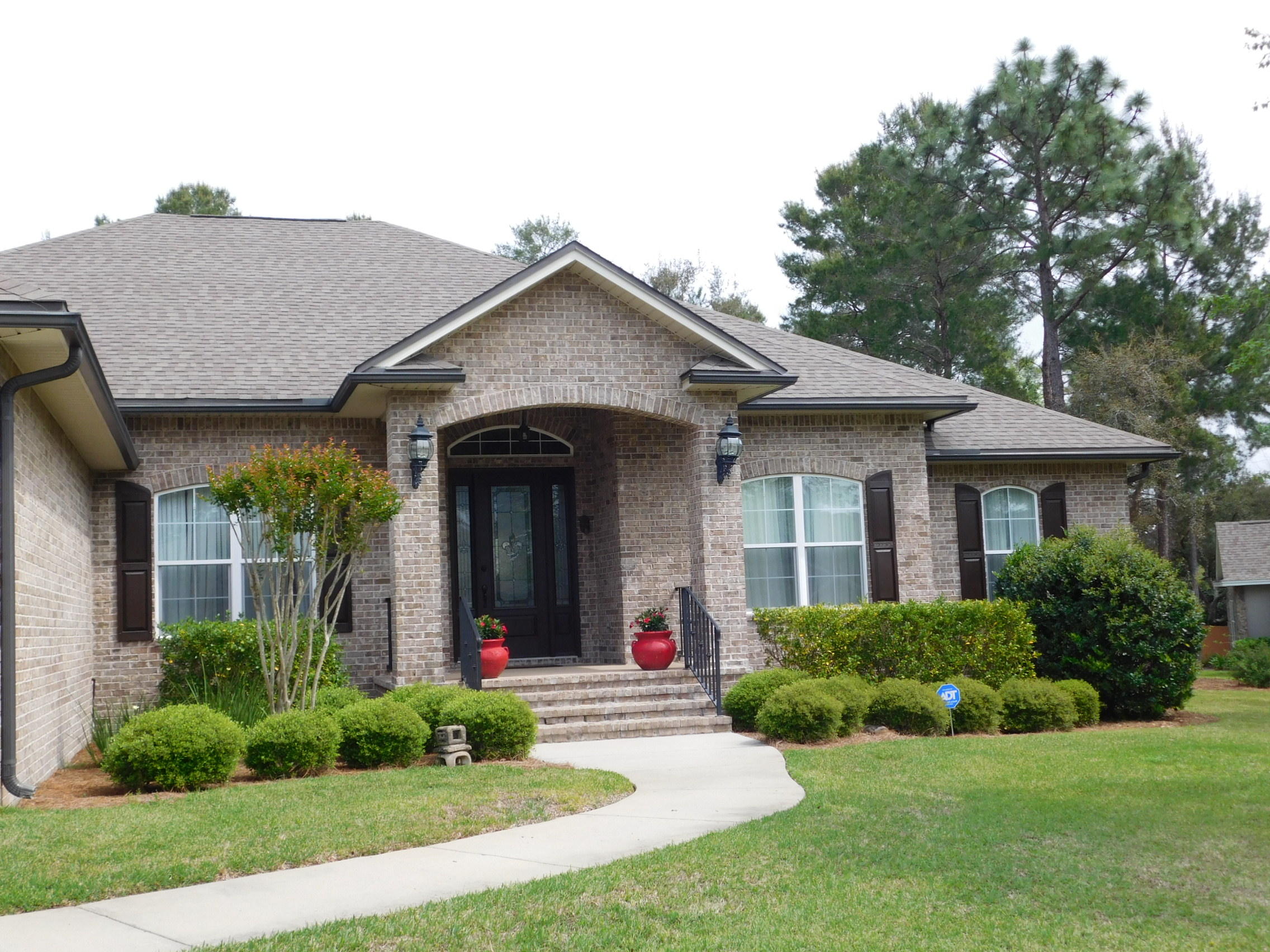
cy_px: 476
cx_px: 635
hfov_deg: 46.8
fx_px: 1468
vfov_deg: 36.0
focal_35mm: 40
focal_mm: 7.1
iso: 125
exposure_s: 1/800
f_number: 3.6
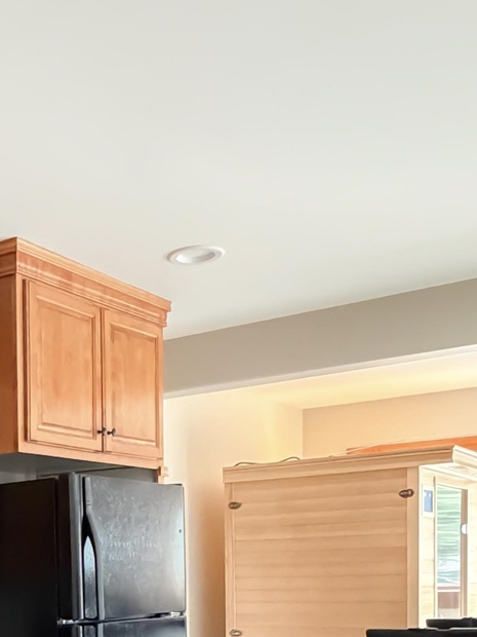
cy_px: 626
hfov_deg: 26.3
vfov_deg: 33.9
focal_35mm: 52
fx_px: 955
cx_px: -15
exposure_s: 1/40
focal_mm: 2.22
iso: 1600
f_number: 2.2
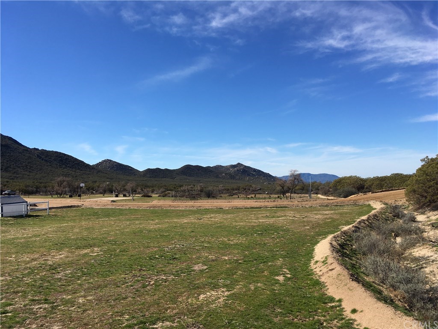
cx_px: 219
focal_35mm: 29
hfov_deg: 61.7
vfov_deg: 48.2
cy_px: 164
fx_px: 367
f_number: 2.2
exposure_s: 1/1923
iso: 25
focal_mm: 4.15
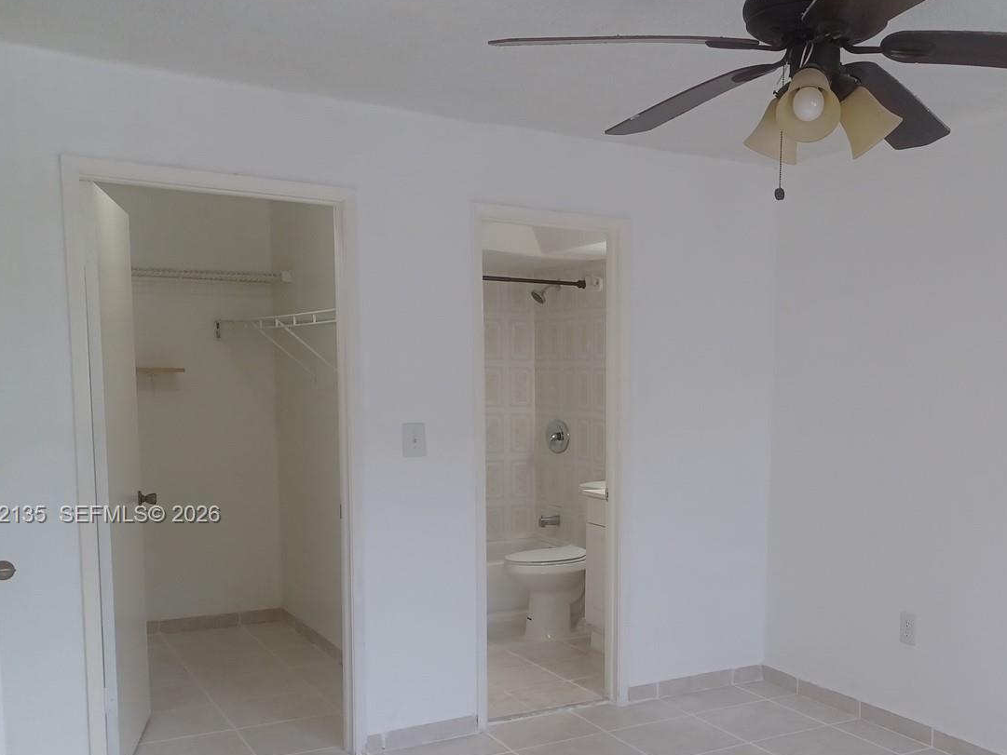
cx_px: 675
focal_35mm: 37
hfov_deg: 49.2
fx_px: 1076
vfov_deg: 38.2
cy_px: 516
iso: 125
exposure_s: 1/60
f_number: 1.8
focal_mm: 4.6
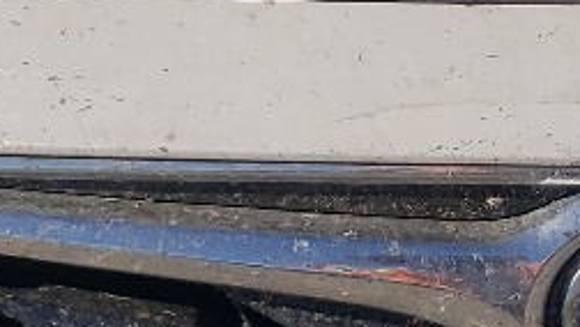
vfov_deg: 6.7
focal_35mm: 180
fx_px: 2769
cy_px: 83
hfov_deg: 11.7
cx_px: 702
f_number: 1.5
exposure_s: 1/5000
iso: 50
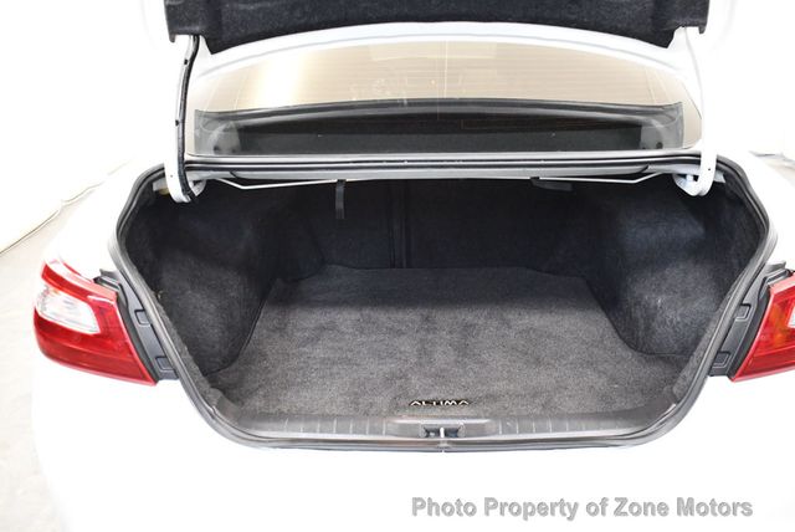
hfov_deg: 53.1
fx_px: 796
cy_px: 266
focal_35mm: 36
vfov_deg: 36.9
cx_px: 398
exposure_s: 1/60
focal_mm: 18
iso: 3600
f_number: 3.5
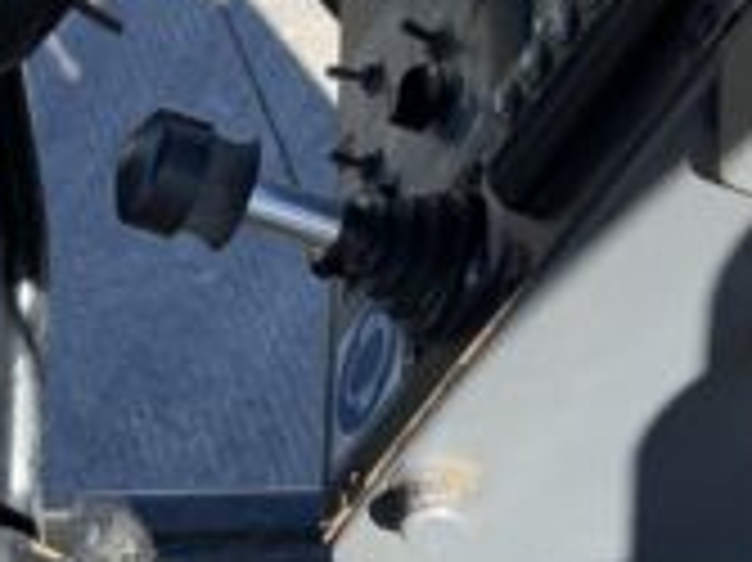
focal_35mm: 111
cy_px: -175
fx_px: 2410
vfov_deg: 12.9
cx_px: 590
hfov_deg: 17.6
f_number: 1.8
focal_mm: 3
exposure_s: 1/912
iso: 16
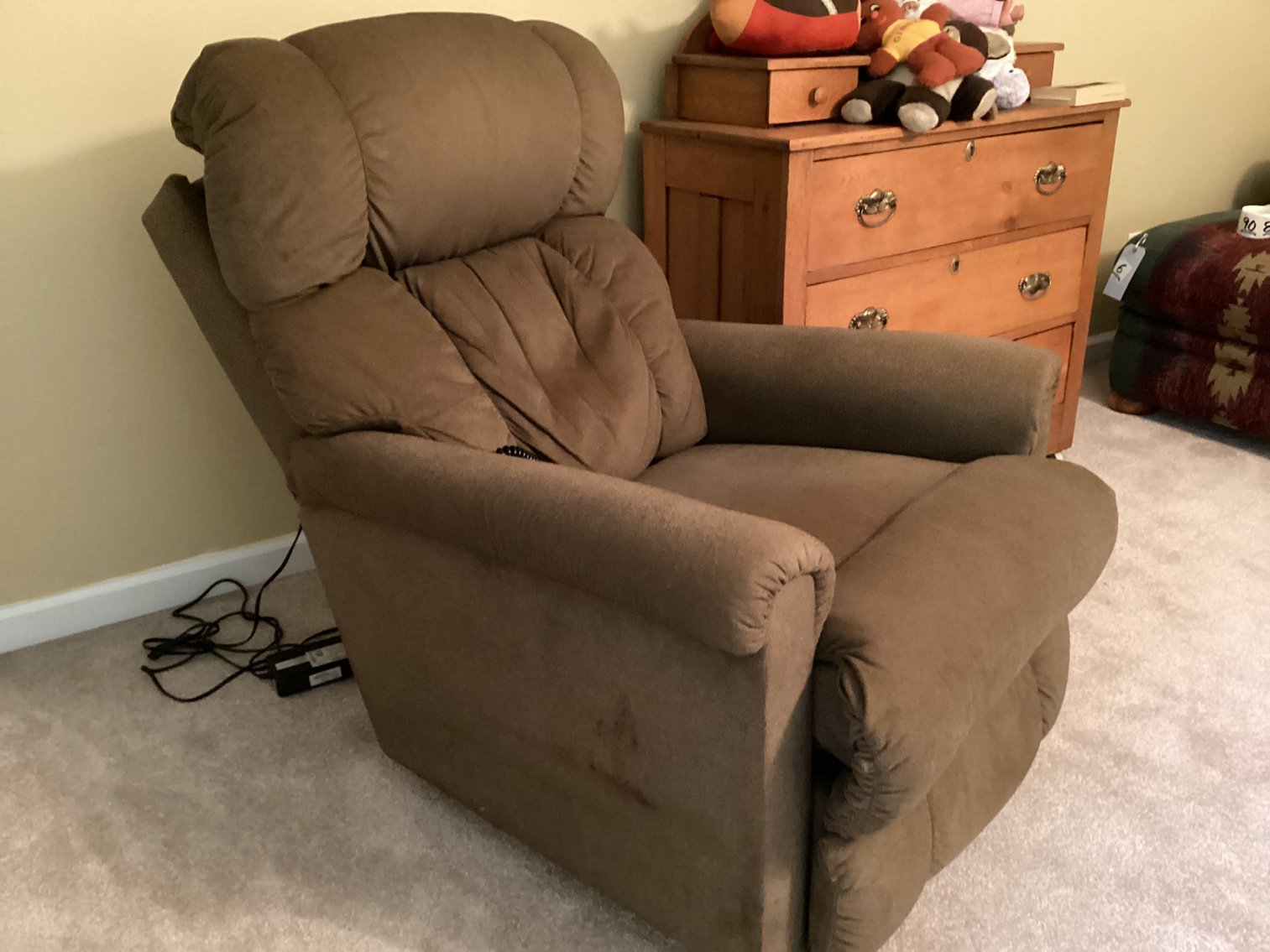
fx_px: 1137
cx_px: 635
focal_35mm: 31
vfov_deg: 45.4
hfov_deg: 58.3
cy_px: 476
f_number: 2.4
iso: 640
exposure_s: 1/17
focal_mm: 3.3
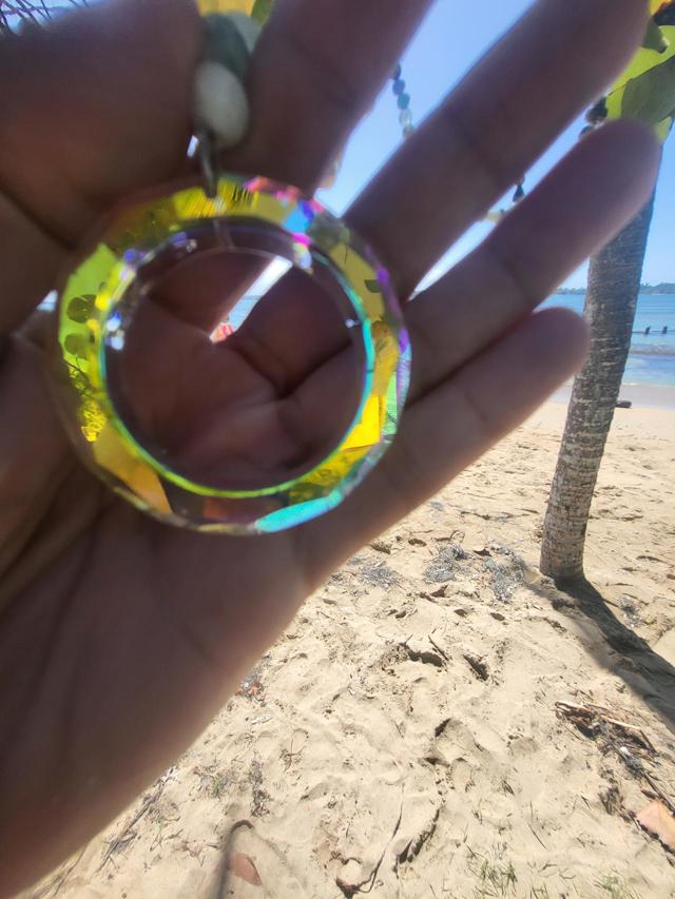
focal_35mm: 13
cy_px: 450
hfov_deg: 89.9
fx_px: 338
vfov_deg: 106.2
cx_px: 338
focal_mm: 1.74
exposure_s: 1/756
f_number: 2.2
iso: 32
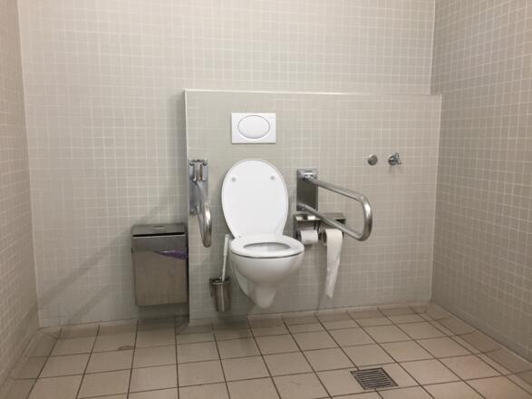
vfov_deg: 48.2
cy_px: 200
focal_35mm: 29
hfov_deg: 61.7
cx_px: 266
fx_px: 446
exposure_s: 1/33
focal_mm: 4.15
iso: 160
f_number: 2.2
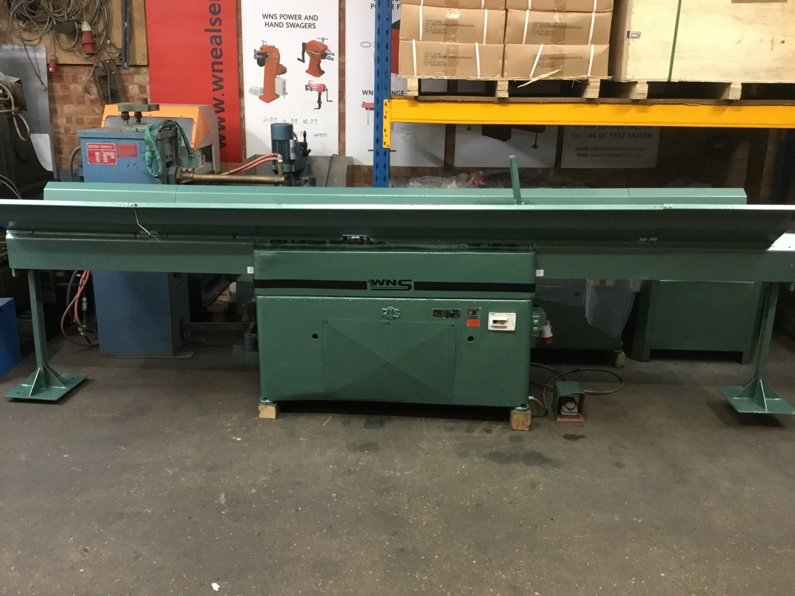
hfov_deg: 58.4
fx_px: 712
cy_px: 298
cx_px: 398
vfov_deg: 45.4
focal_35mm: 31
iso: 200
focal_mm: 3.3
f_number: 2.4
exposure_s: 1/17
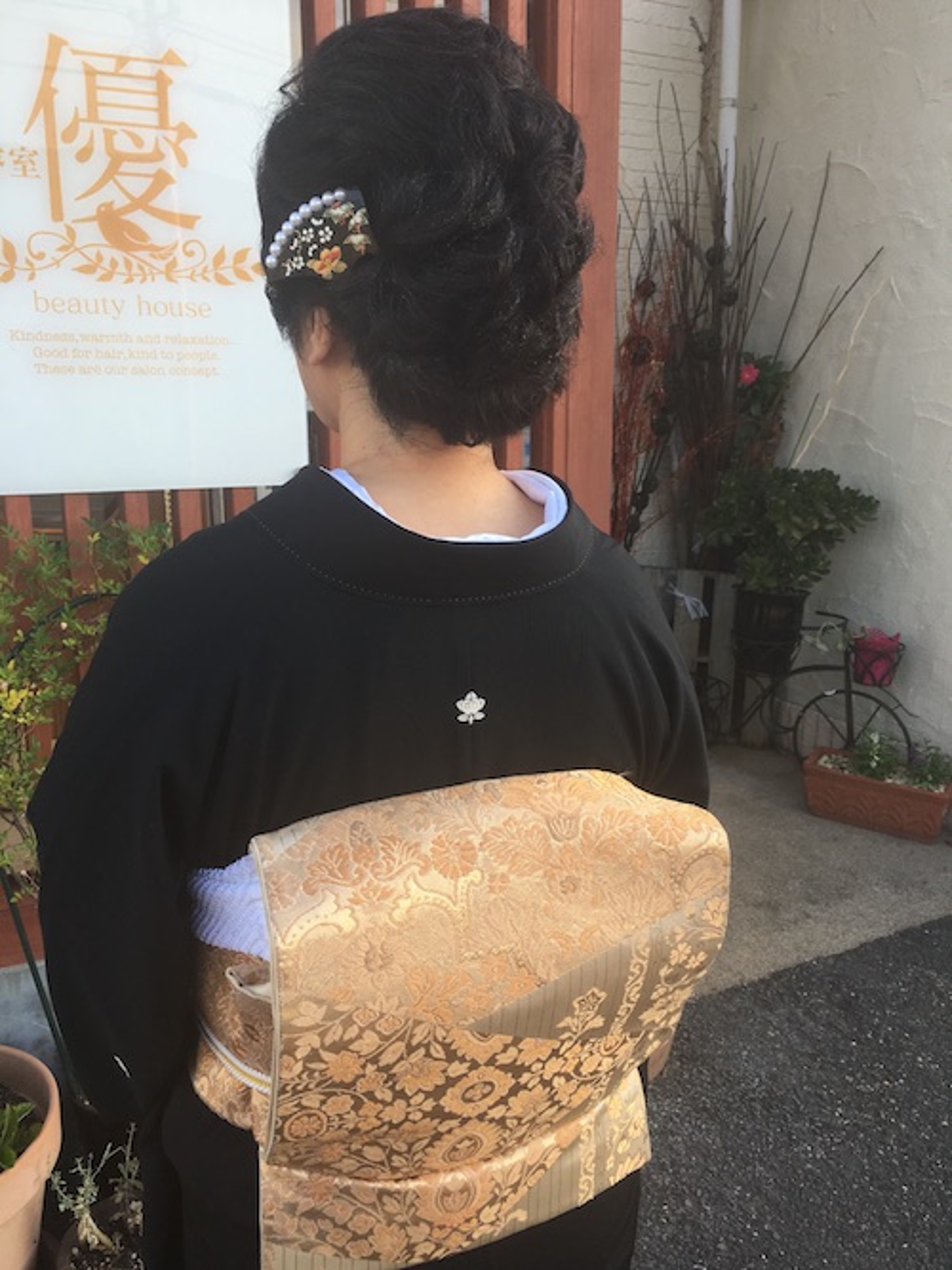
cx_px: 476
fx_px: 1064
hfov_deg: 48.2
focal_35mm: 29
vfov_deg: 61.7
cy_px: 635
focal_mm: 4.15
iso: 25
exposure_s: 1/144
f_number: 2.2
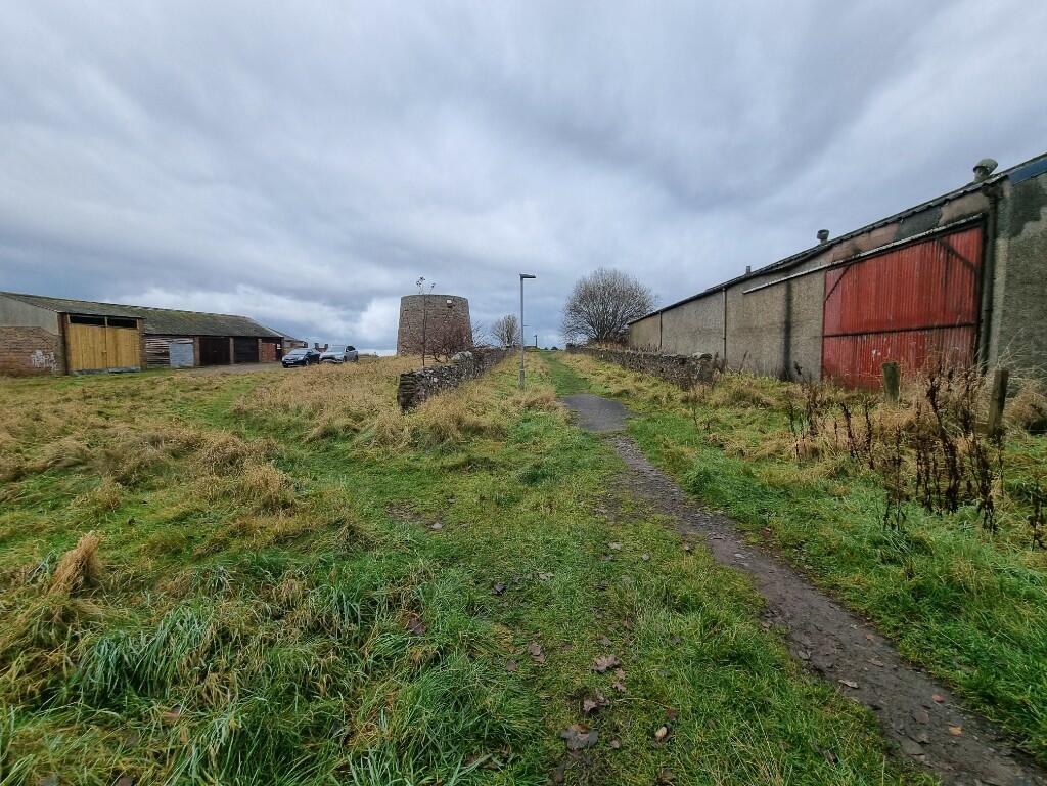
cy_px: 393
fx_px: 393
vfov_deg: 89.9
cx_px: 524
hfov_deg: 106.2
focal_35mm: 13
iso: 50
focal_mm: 2.2
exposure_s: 1/305
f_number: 2.2
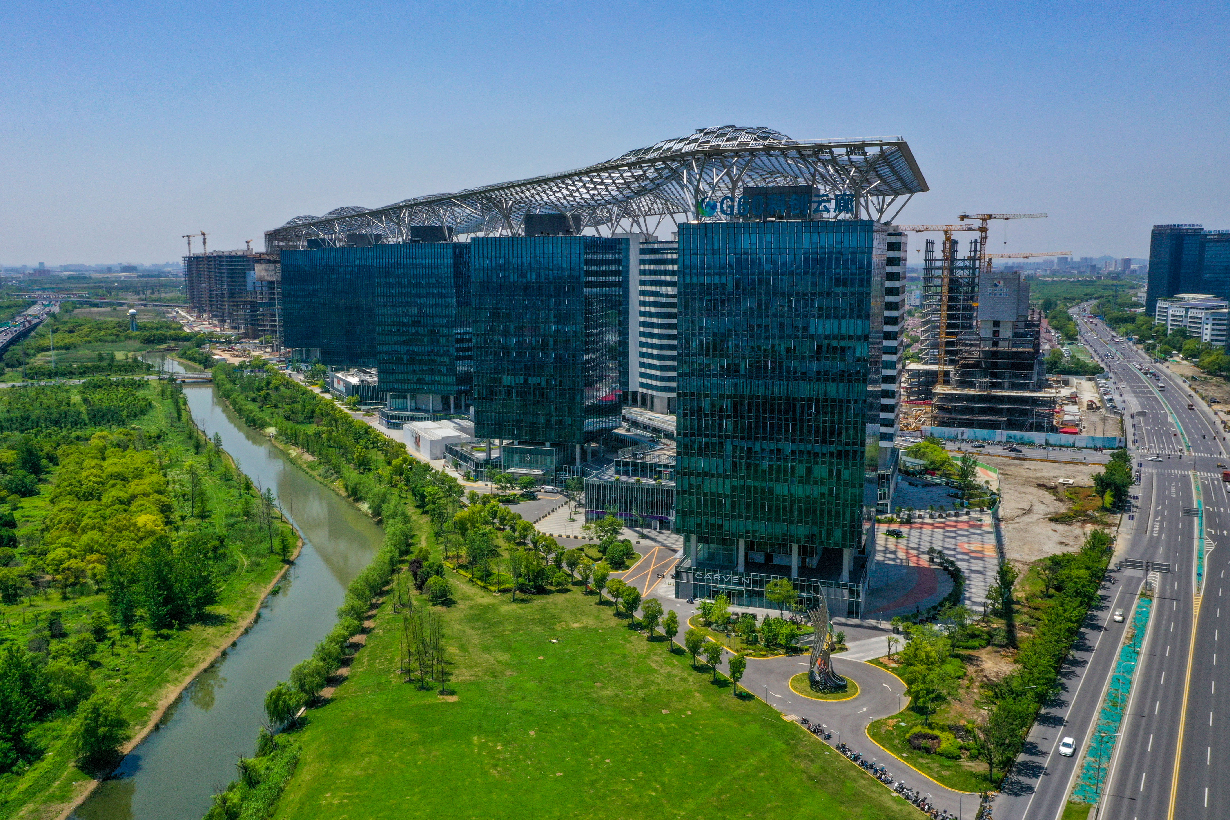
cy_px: 410
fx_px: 957
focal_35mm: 28
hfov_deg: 65.5
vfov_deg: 46.4
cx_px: 615
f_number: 11
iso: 100
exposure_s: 1/240
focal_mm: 10.26
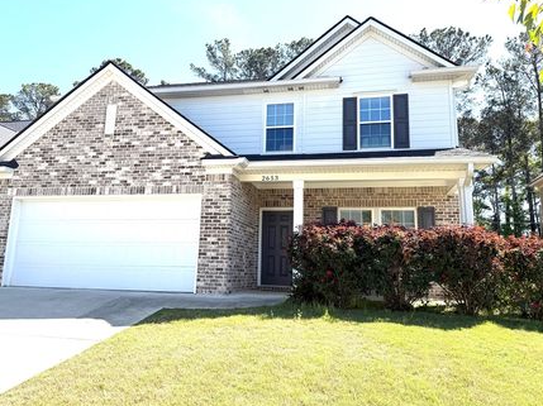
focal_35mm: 28
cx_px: 254
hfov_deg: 63.4
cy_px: 180
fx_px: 439
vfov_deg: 49.6
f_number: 1.78
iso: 80
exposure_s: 1/2525
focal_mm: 6.76
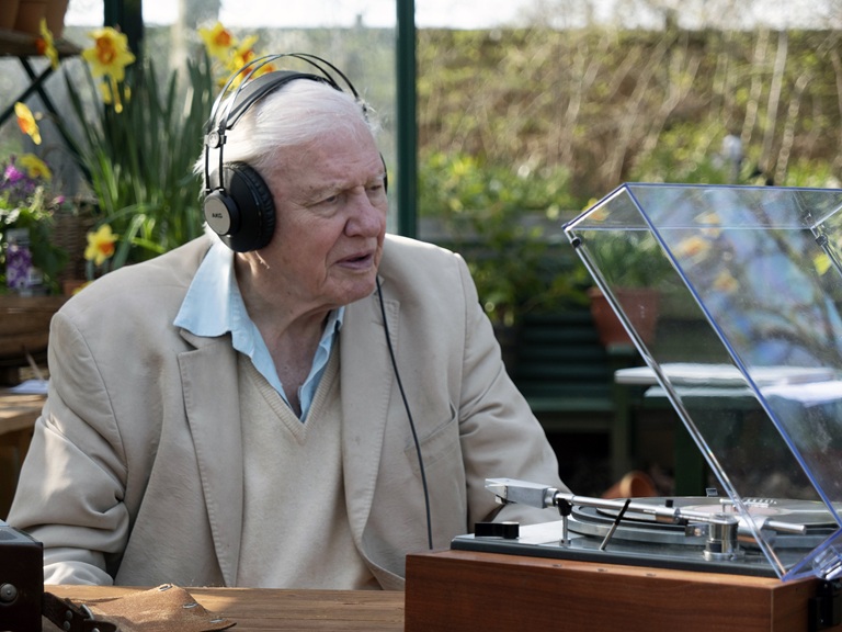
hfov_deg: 16.4
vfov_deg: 12.3
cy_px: 316
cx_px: 421
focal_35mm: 120
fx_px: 2919
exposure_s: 1/640
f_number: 4
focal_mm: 60
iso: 400
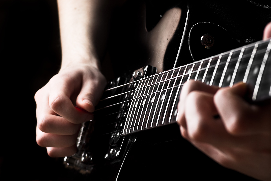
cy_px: 90
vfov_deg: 9.2
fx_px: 1130
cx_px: 136
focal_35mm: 150
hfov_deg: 13.7
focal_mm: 100
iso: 100
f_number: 10
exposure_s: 1/160
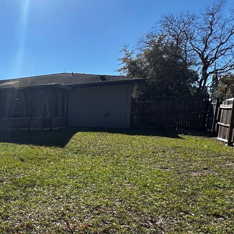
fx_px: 245
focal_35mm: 32
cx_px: 5
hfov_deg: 44.3
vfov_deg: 49.9
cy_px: 163
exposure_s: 1/1221
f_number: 2.2
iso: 50
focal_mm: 2.22
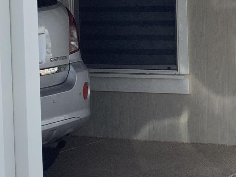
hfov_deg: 17.0
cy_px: 32
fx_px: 709
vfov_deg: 14.1
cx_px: 357
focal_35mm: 104
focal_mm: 3.3
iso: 25
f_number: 2.4
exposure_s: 1/641
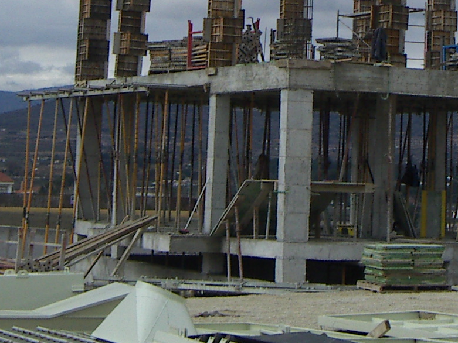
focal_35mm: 139
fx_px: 1839
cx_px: 367
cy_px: -53
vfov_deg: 10.5
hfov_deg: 14.1
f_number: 6.7
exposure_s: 1/320
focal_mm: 7
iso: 50
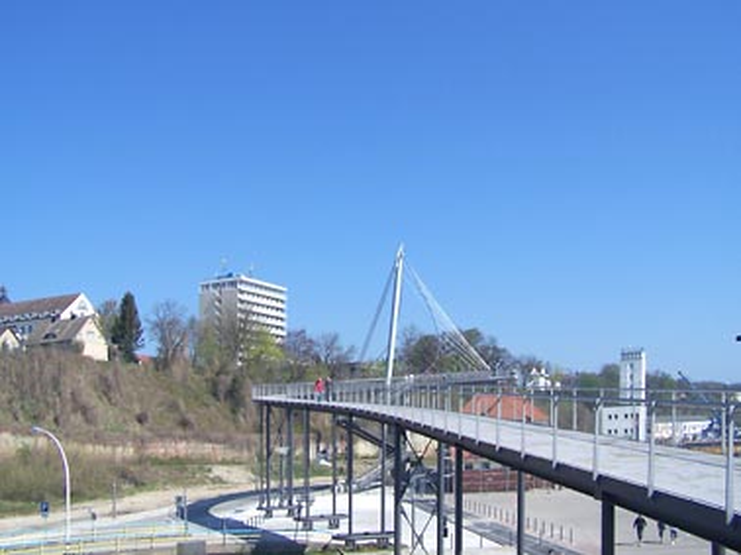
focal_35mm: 38
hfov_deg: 49.0
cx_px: 370
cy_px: 278
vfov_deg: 37.7
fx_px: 813
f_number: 4
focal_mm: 6.3
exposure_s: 1/640
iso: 64
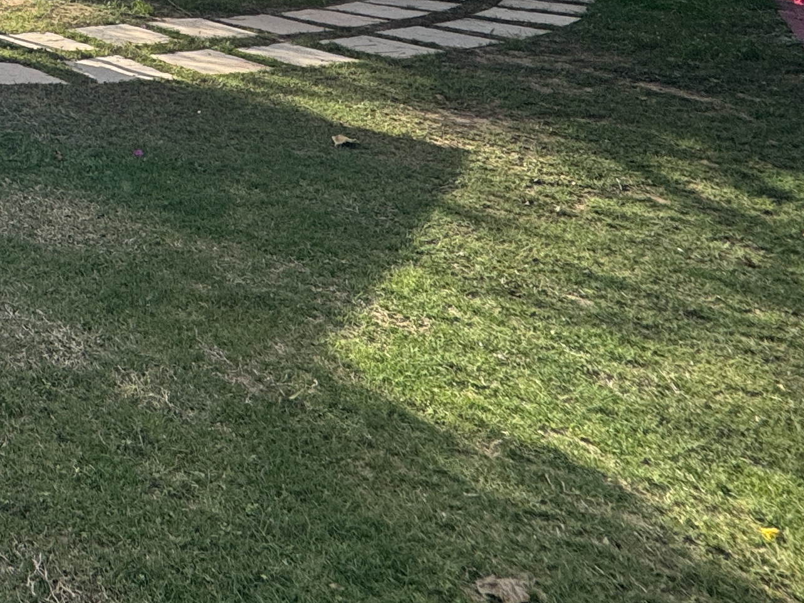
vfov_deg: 24.8
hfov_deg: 30.3
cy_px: -313
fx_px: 1022
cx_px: -321
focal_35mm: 44
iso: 40
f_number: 2.2
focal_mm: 2.22
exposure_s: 1/944
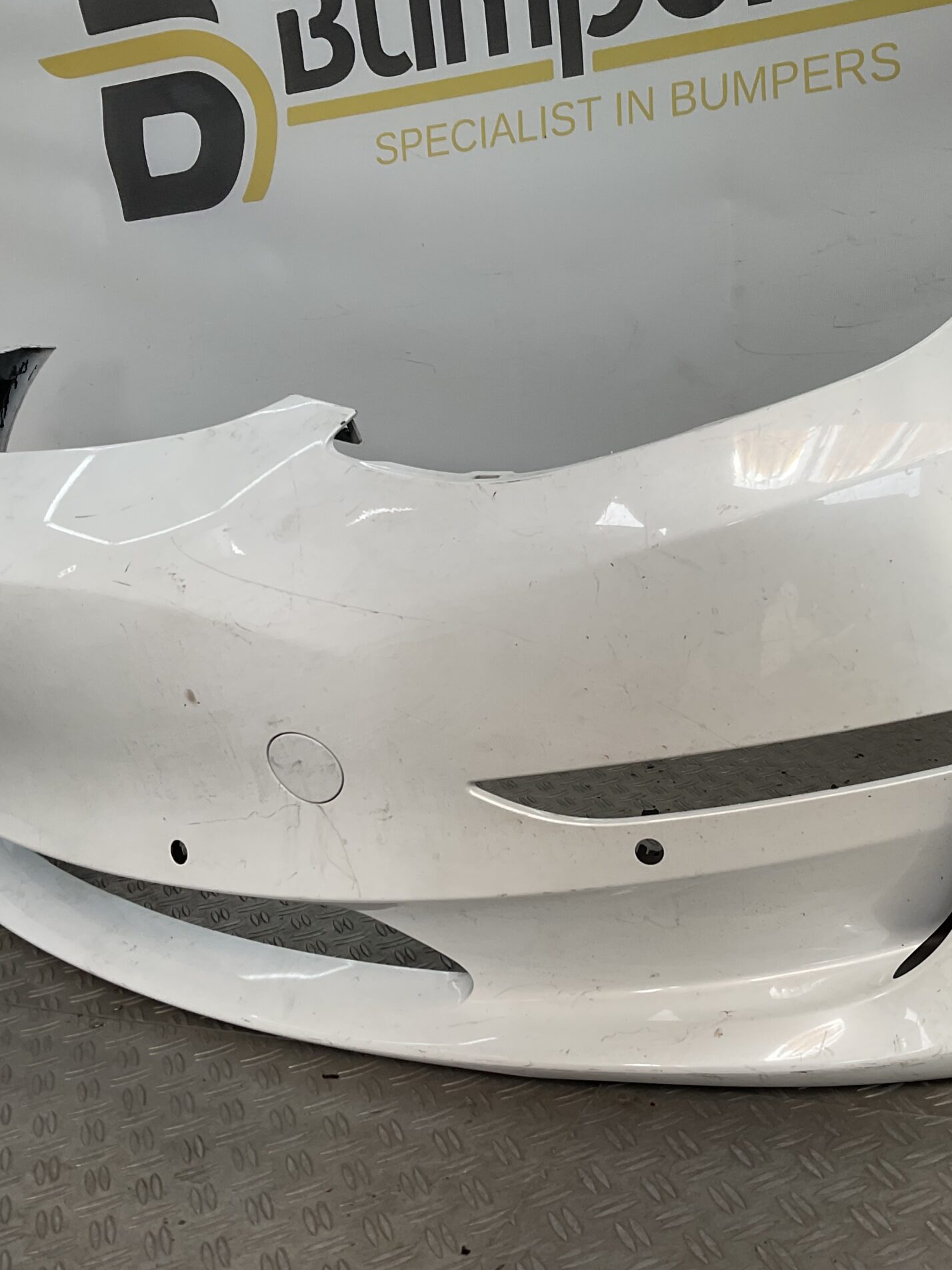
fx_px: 1430
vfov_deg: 47.9
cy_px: 637
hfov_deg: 36.6
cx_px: 608
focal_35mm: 39
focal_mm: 3
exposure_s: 1/627
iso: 16
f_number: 1.8
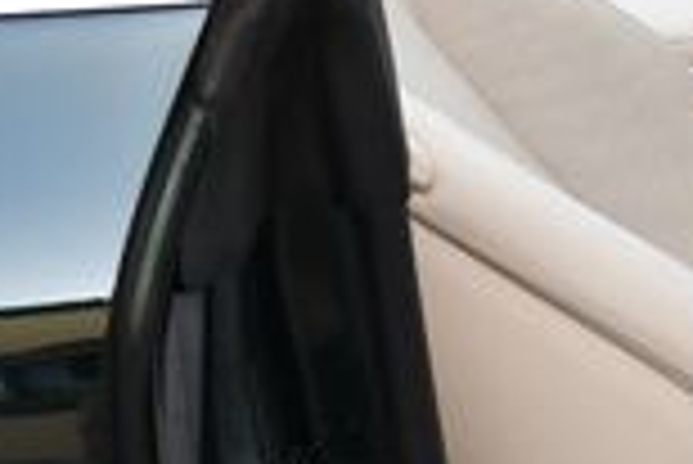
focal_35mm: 150
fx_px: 2890
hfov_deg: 12.9
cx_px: 1048
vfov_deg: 9.1
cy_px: 72
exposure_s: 1/250
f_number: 4
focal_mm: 18
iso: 400
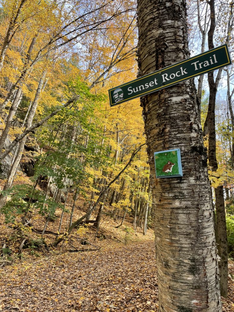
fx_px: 234
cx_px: 117
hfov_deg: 53.1
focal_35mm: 26
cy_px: 156
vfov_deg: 67.3
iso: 32
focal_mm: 4.2
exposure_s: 1/320
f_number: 1.6
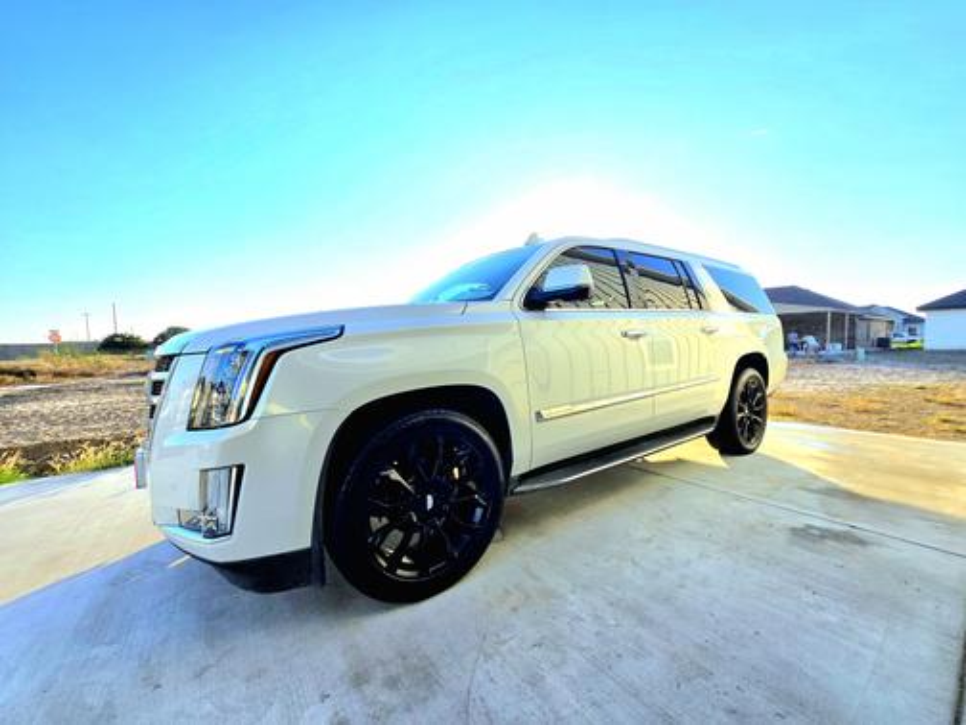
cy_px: 362
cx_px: 483
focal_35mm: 13
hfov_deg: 106.2
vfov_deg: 89.9
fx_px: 363
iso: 25
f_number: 2.2
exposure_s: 1/1000
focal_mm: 1.7
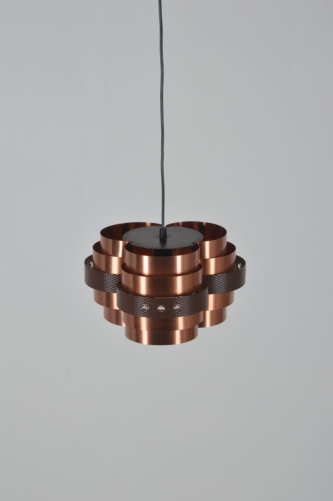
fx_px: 1168
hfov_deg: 16.2
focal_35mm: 84
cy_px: 250
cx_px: 166
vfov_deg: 24.2
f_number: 22
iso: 100
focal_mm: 56
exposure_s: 1/125
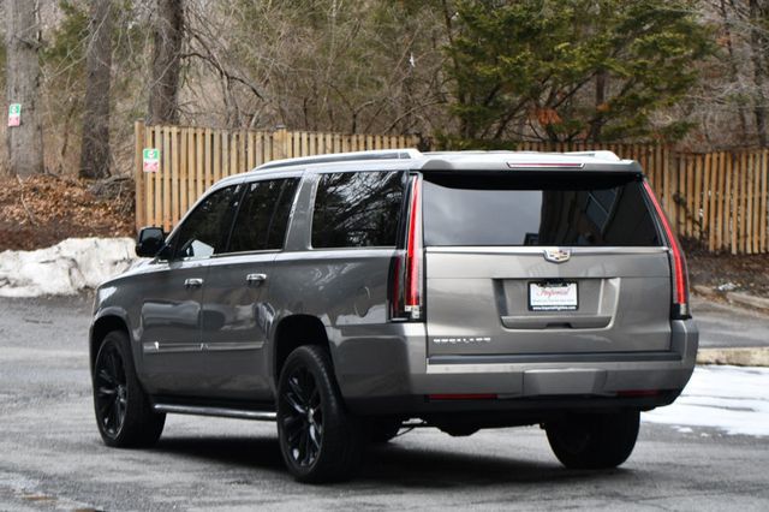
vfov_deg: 10.6
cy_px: 256
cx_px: 384
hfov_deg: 15.9
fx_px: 2754
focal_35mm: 129
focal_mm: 86
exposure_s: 1/250
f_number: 5.6
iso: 220
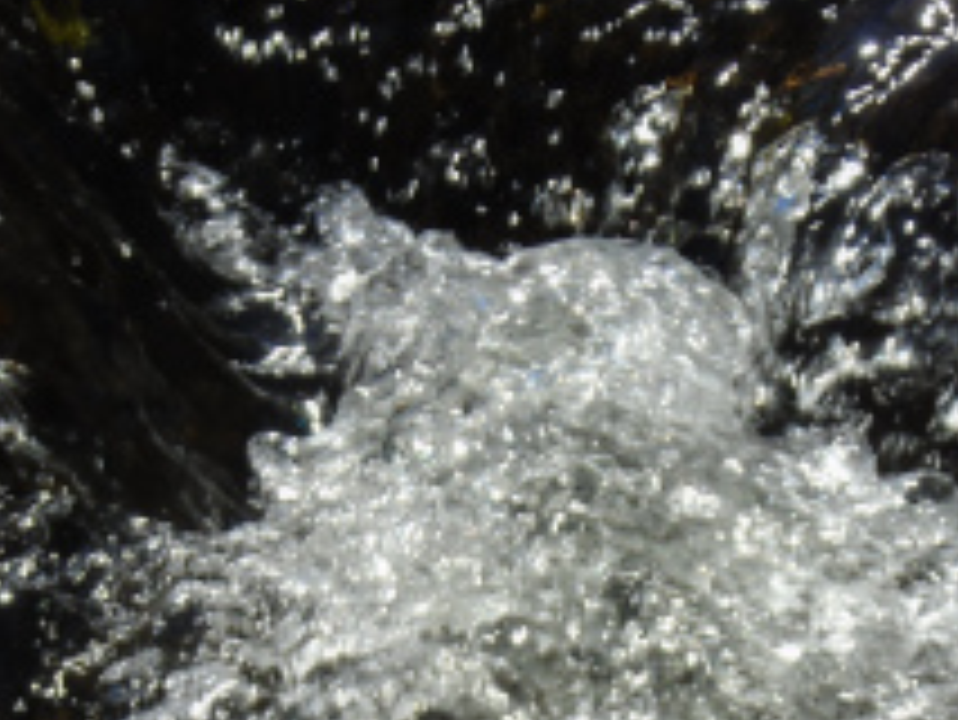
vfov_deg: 5.2
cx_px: 744
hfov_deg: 6.9
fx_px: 7892
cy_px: 644
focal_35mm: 285
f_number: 6.4
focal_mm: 23
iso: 100
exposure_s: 1/400
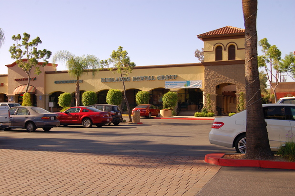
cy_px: 98
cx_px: 148
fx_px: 381
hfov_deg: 42.4
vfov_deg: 28.9
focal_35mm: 46
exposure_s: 1/250
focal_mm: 31
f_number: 8
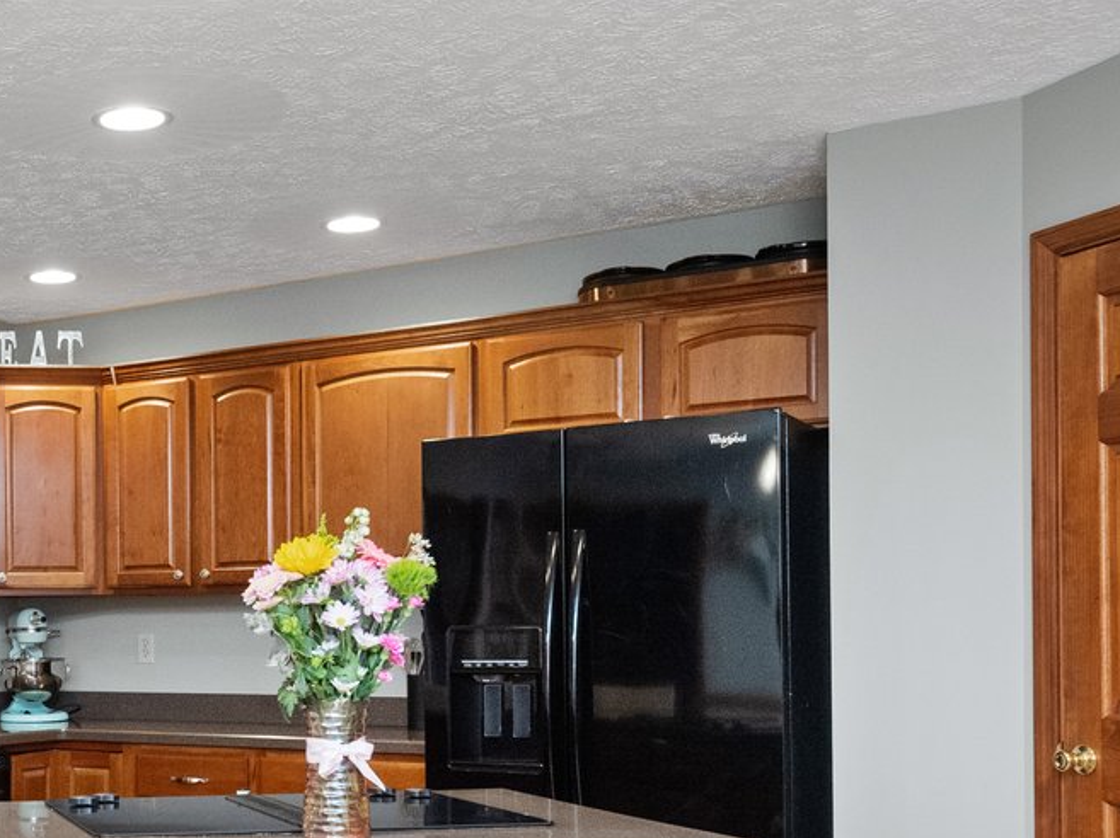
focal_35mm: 51
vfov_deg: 28.1
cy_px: 631
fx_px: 1649
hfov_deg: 34.2
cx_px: 5
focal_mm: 17
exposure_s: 1/100
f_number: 5.6
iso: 1600
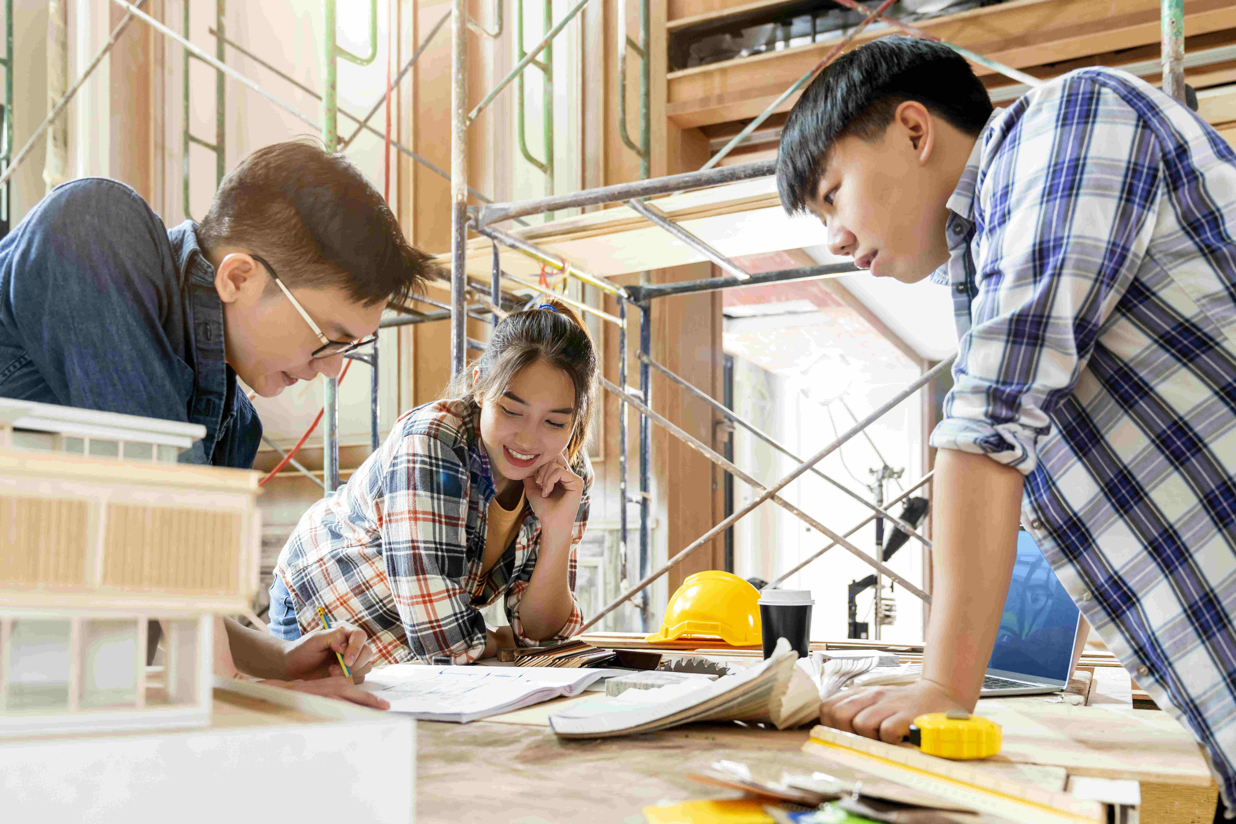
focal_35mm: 30
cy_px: 412
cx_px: 618
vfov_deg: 43.6
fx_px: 1030
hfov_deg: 61.9
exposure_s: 1/200
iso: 800
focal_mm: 30
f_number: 4
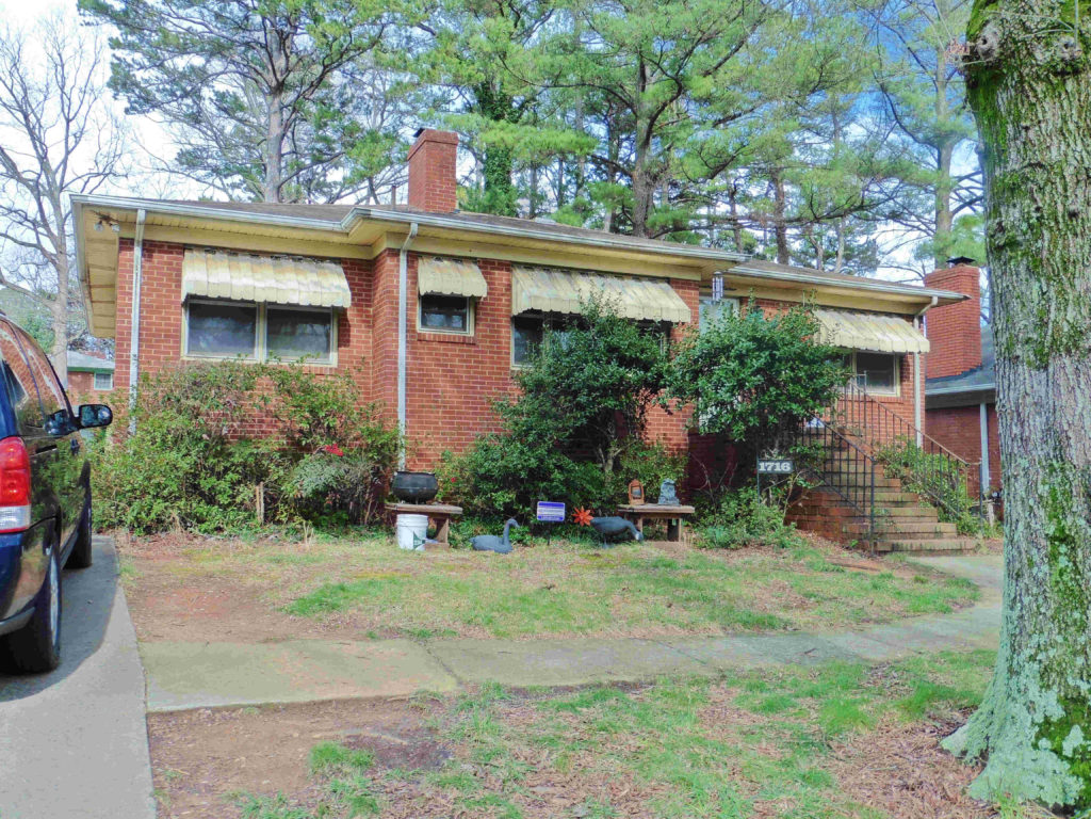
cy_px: 410
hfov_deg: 60.0
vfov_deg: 46.8
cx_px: 546
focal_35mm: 30
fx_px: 946
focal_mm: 5.4
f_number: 4.5
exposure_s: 1/160
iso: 100
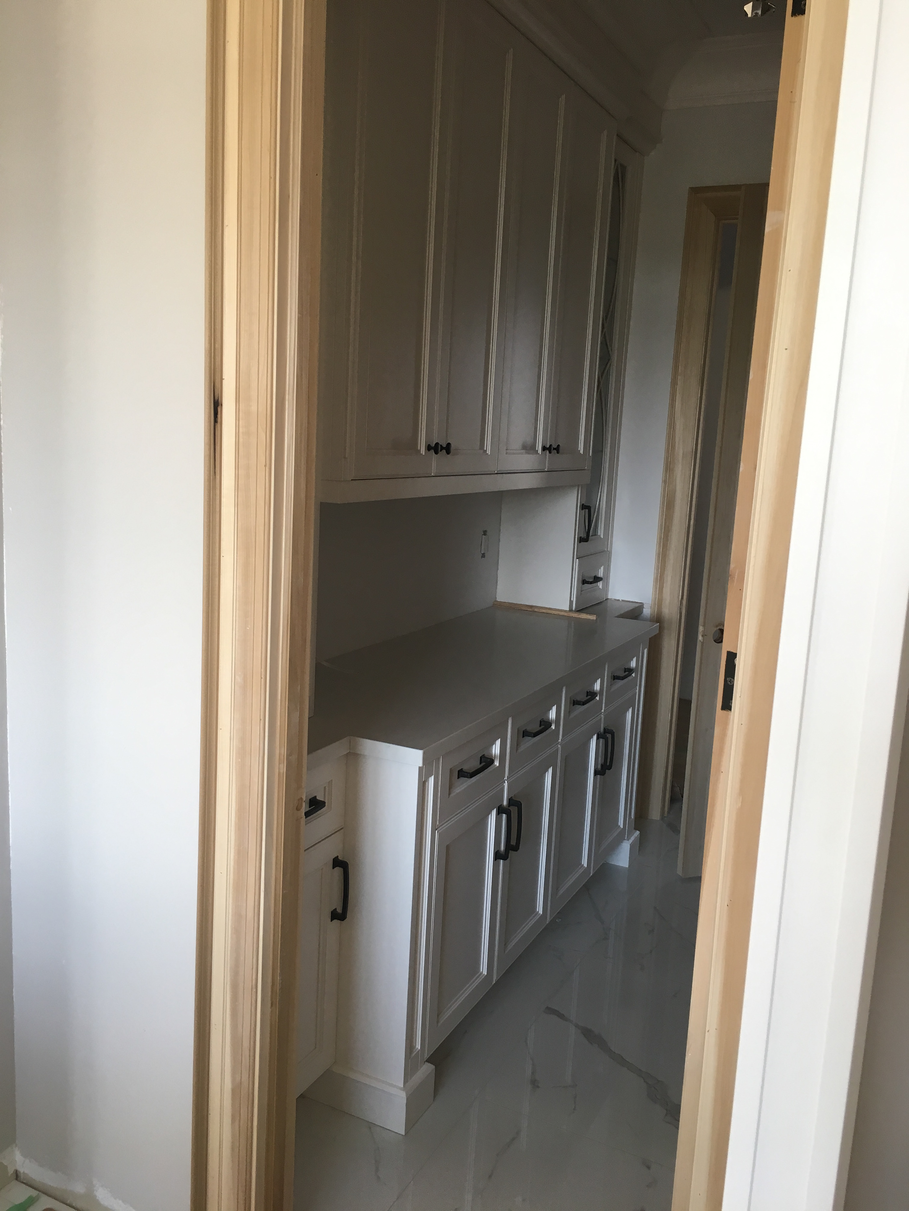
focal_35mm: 29
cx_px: 454
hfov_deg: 48.2
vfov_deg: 61.7
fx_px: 1015
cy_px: 606
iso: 25
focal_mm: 4.15
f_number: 2.2
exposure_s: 1/40
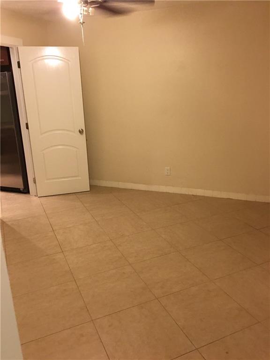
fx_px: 302
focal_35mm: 29
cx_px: 135
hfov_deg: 48.2
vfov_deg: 61.7
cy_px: 180
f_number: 2.2
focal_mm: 4.15
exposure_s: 1/24
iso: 200
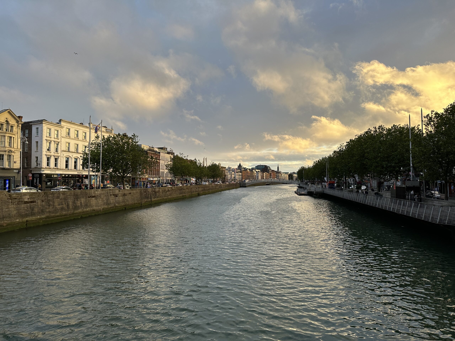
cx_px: 228
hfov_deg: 71.6
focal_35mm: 24
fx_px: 315
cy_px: 170
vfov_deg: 56.8
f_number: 1.78
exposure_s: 1/694
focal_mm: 6.86
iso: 80
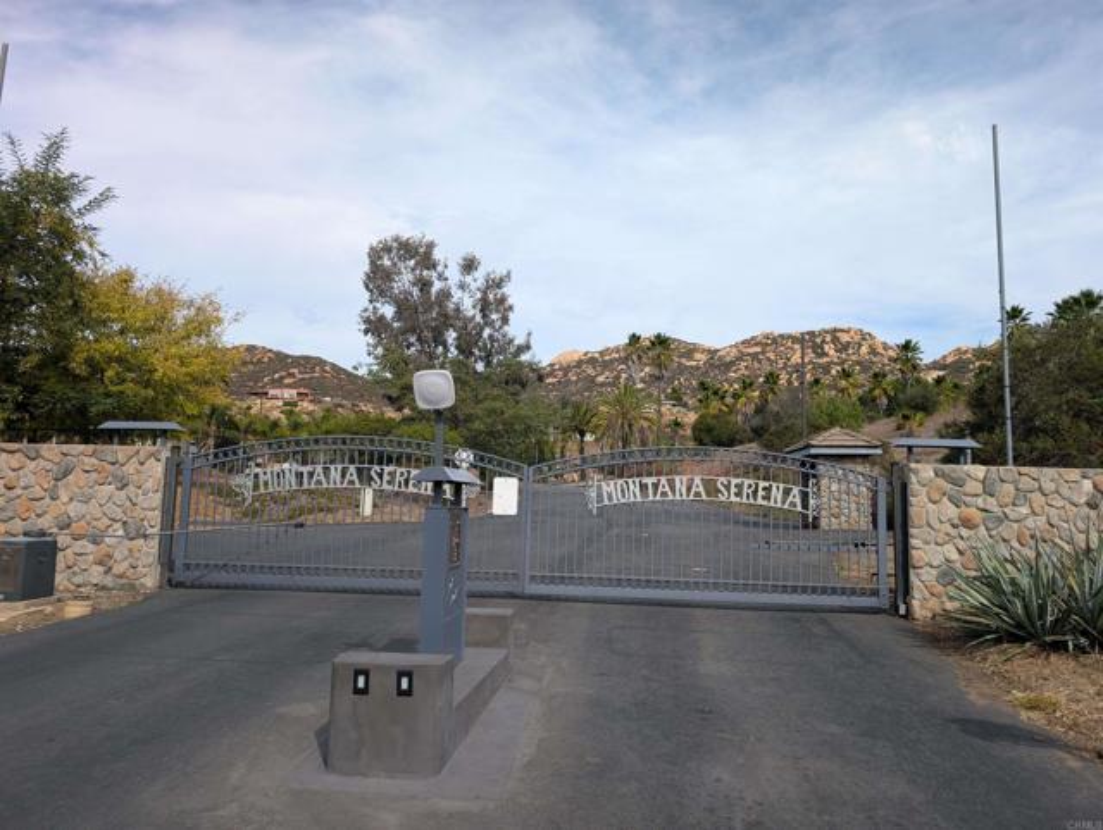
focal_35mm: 24
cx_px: 552
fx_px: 766
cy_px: 415
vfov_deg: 56.9
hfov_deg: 71.5
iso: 23
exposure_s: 1/1011
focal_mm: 6.9
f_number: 1.68
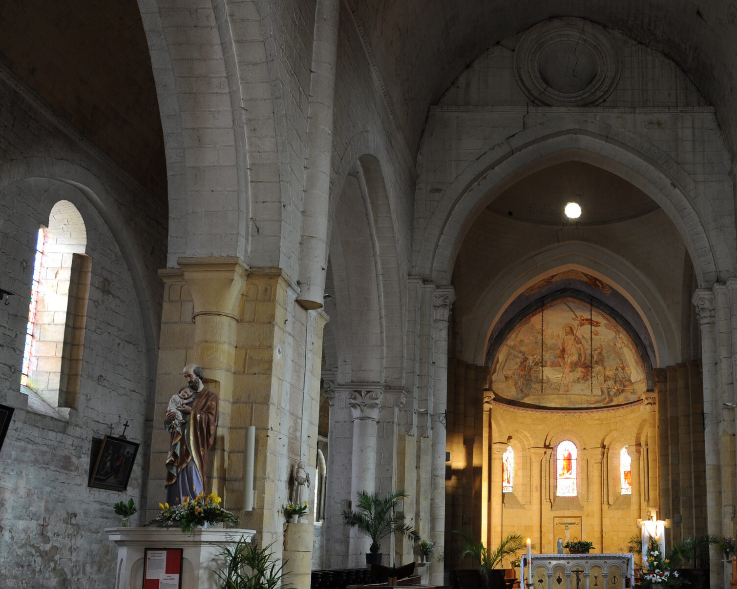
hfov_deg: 46.8
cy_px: 400
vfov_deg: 39.6
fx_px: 807
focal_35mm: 37
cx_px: 575
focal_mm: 24
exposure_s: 3
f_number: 8
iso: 200
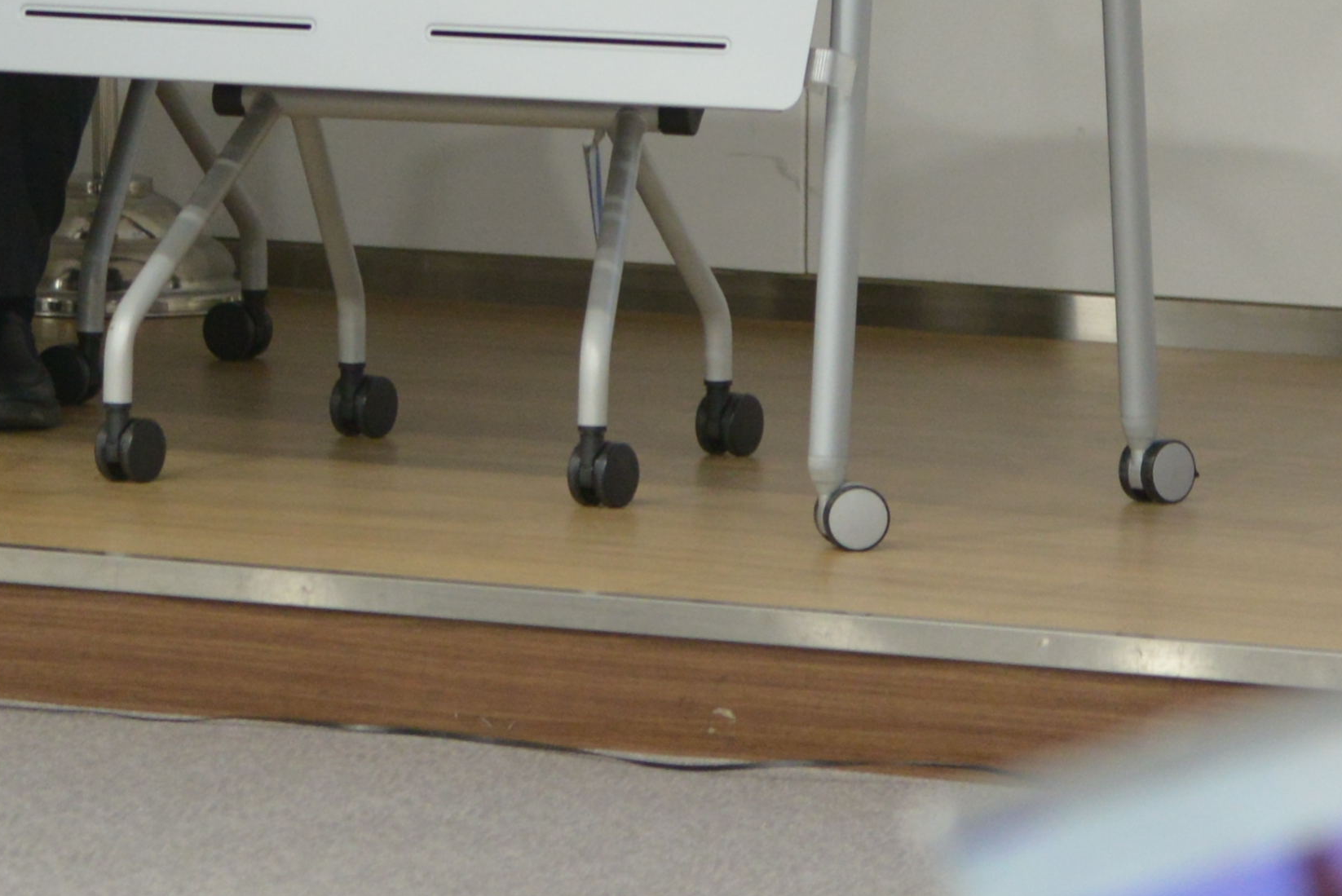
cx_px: -9
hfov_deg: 6.6
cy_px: -458
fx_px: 11672
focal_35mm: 313
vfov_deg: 4.4
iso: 1000
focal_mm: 70
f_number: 3.2
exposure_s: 1/125
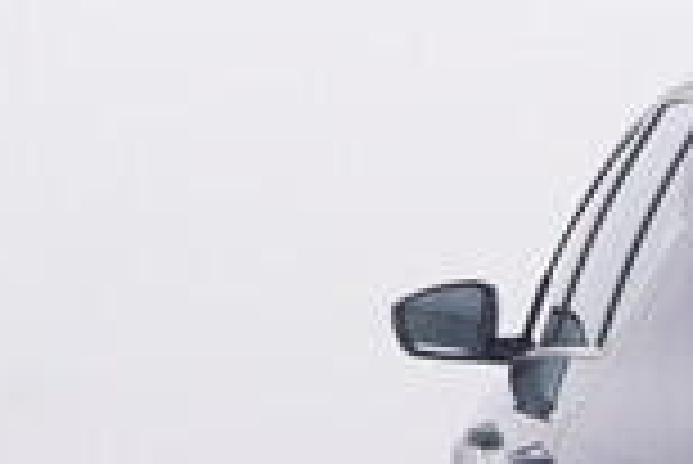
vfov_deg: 9.1
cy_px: 563
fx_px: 2877
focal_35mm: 149
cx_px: 837
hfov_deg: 13.4
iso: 200
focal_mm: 15
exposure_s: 1/80
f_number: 5
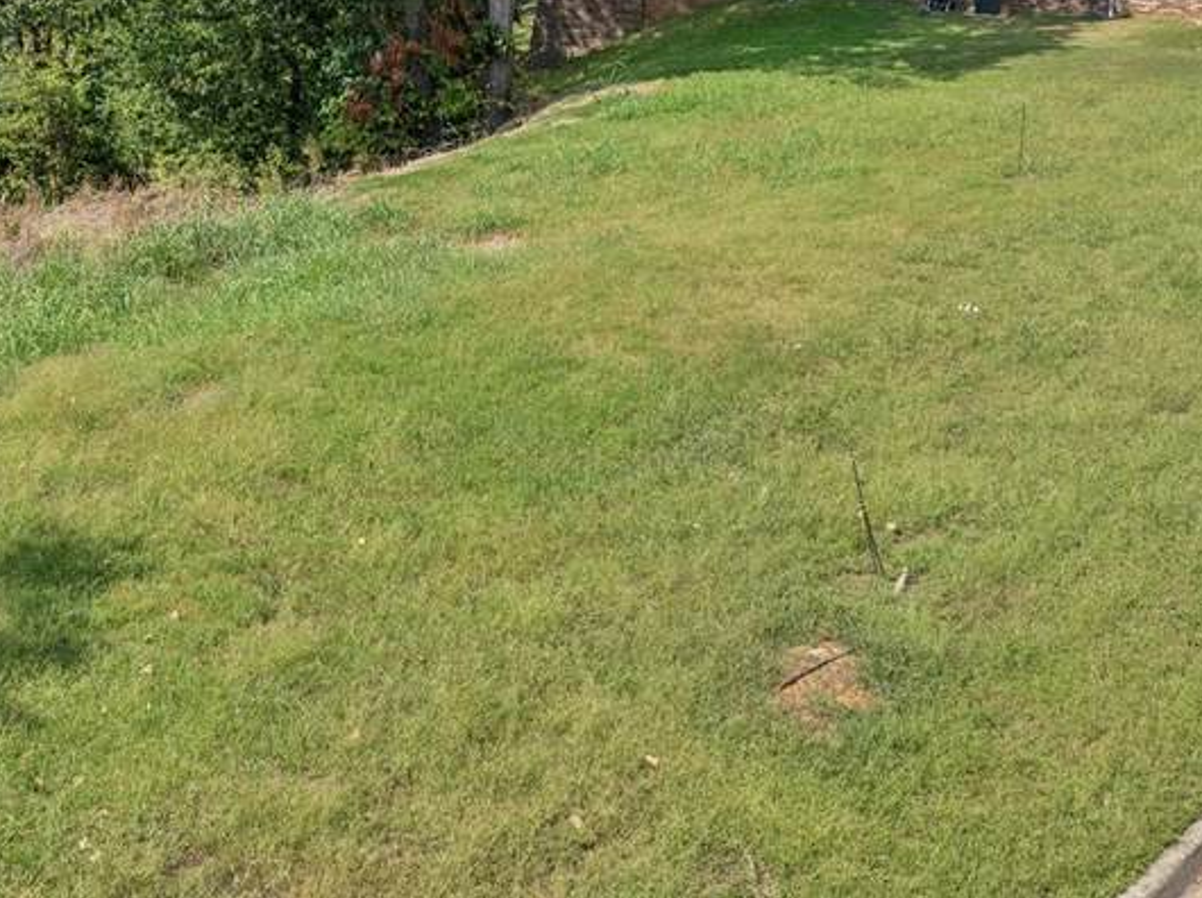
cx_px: 274
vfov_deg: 24.6
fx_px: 2011
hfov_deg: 32.5
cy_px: 136
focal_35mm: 58
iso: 100
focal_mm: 12.3
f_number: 2.8
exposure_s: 1/2000
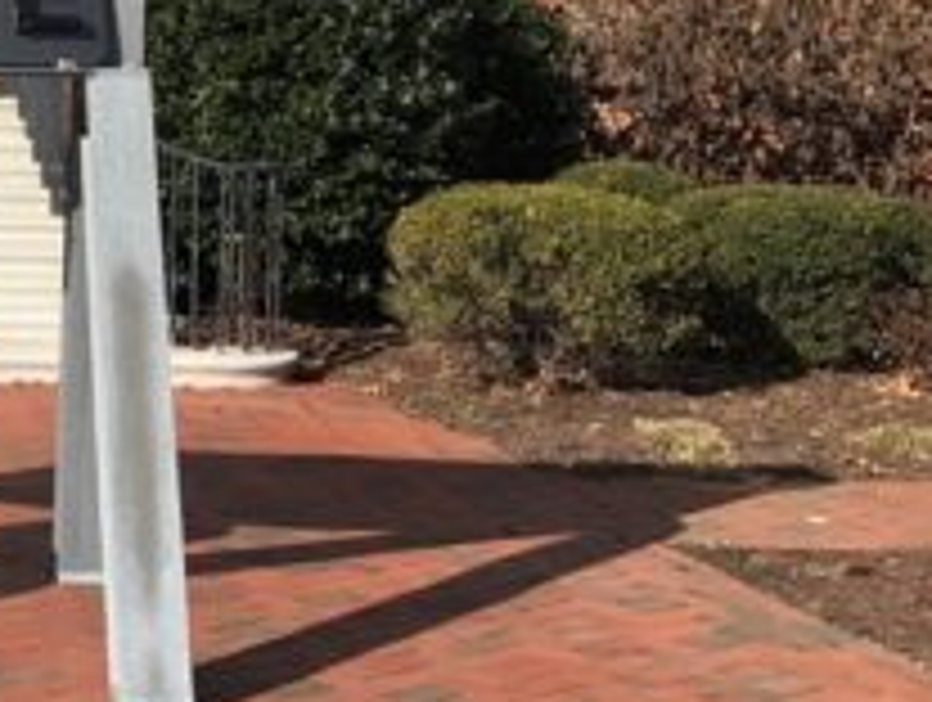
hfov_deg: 21.2
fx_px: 2185
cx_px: -374
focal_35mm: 81
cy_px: 184
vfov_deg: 18.2
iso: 20
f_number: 1.8
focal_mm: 3.99
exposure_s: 1/2660
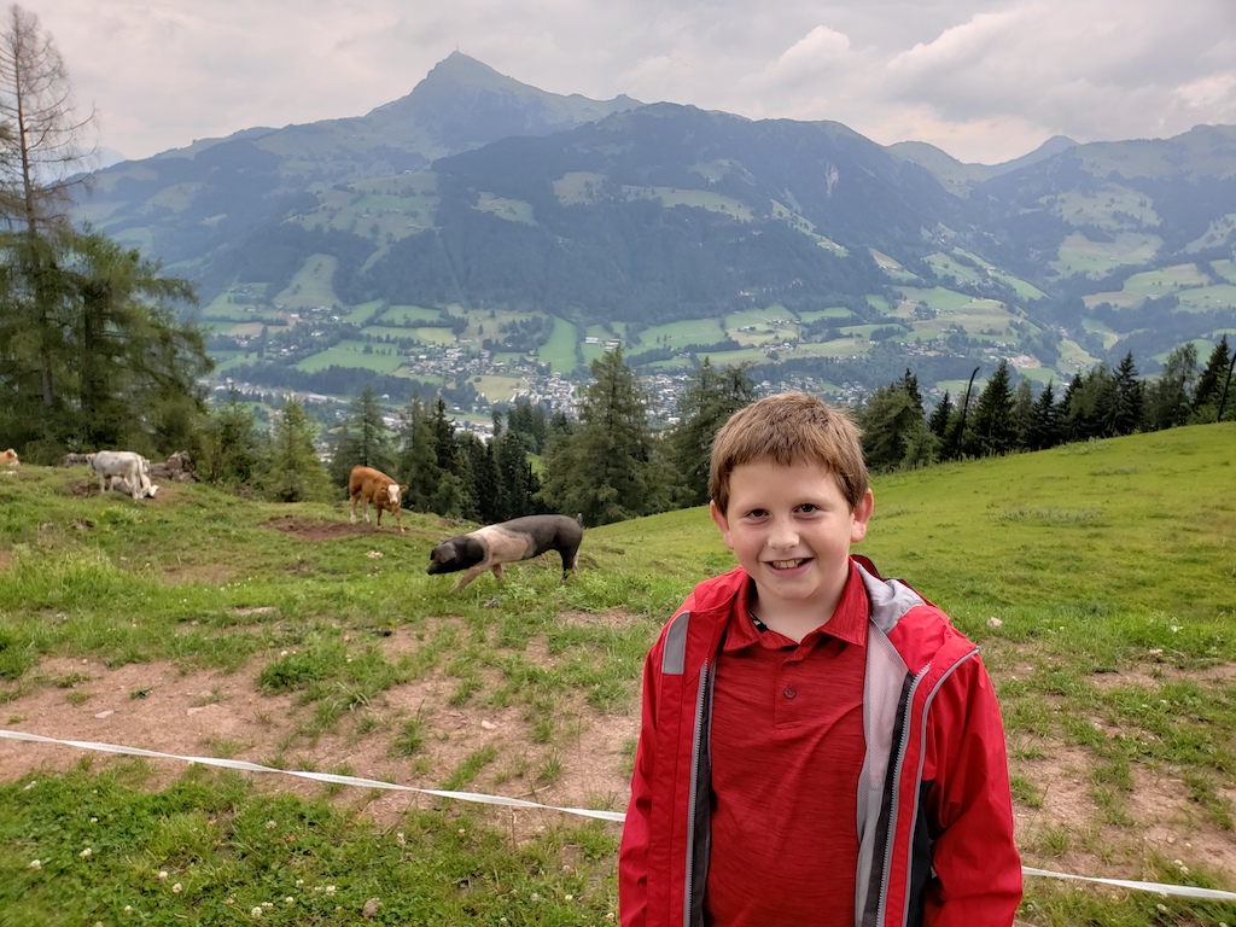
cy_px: 464
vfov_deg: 53.1
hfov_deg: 67.3
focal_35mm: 26
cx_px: 618
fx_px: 928
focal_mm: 4.3
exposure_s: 1/112
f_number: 2.4
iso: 50
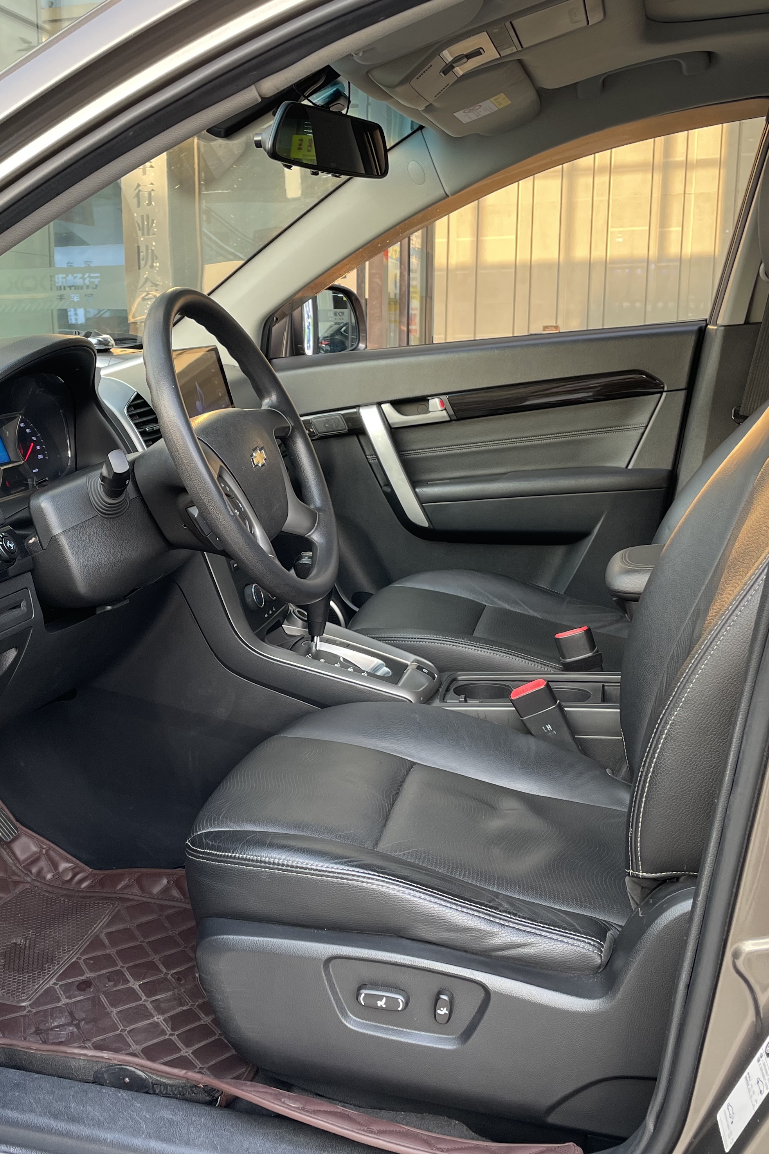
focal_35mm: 37
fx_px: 1185
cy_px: 573
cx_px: 220
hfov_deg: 35.4
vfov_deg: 51.9
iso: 50
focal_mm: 4.2
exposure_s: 1/121
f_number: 1.6
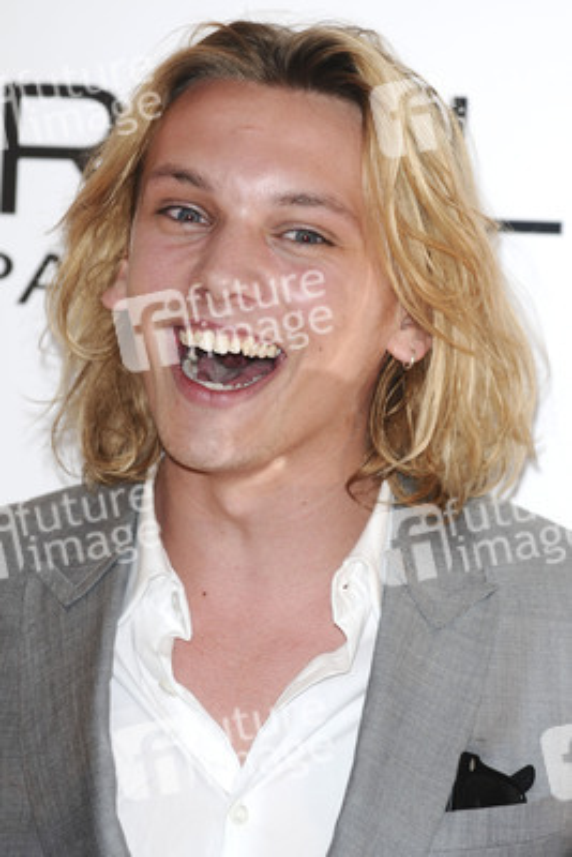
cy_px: 428
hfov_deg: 4.6
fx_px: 7143
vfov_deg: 6.9
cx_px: 286
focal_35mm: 300
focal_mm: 200
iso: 250
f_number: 4
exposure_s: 1/200
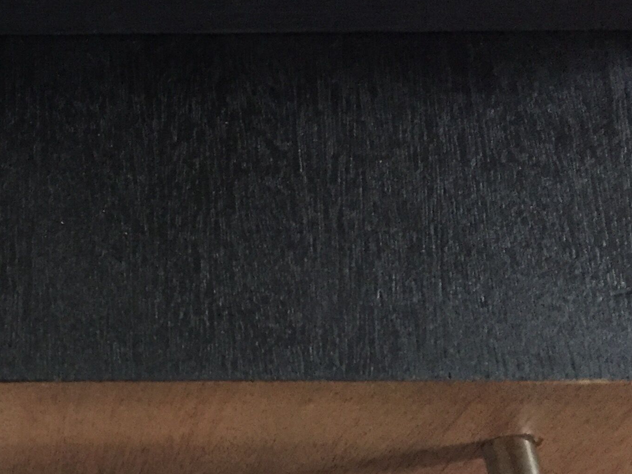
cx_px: -31
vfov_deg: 20.2
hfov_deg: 26.0
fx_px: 1278
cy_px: 503
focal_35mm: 70
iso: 250
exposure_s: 1/20
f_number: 2.2
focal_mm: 4.15
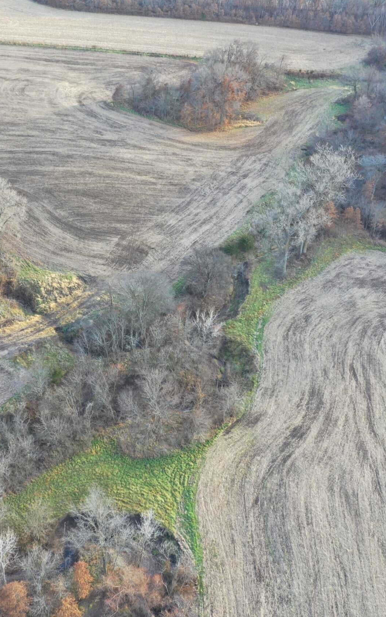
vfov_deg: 46.2
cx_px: 97
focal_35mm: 43
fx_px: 724
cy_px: 307
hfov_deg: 29.4
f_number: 3.5
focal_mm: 10.26
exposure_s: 1/50
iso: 100
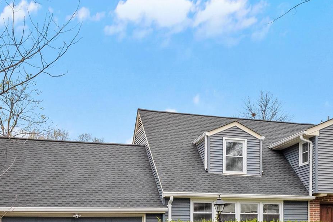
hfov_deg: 37.5
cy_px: 184
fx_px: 481
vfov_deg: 25.4
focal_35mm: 52
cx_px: 239
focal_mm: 15
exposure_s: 1/400
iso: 400
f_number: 8
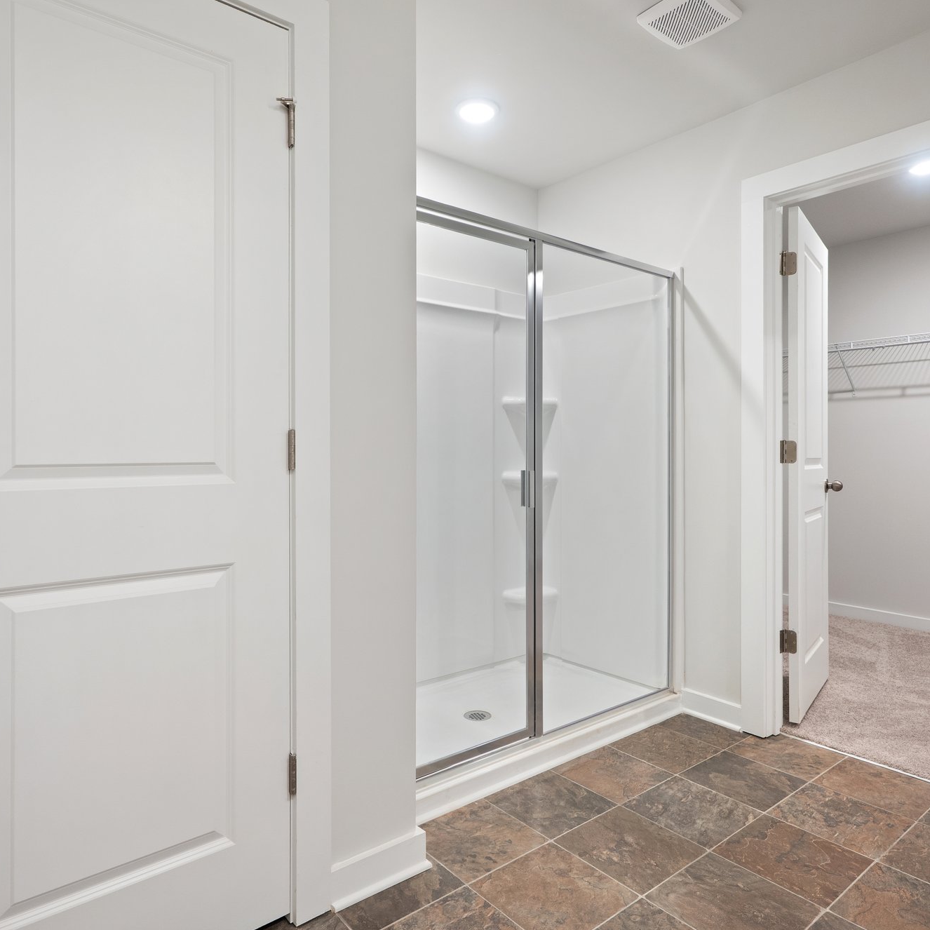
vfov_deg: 72.1
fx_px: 638
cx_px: 461
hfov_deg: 72.1
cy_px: 455
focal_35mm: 21
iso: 640
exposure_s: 1/2
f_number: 8
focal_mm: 16
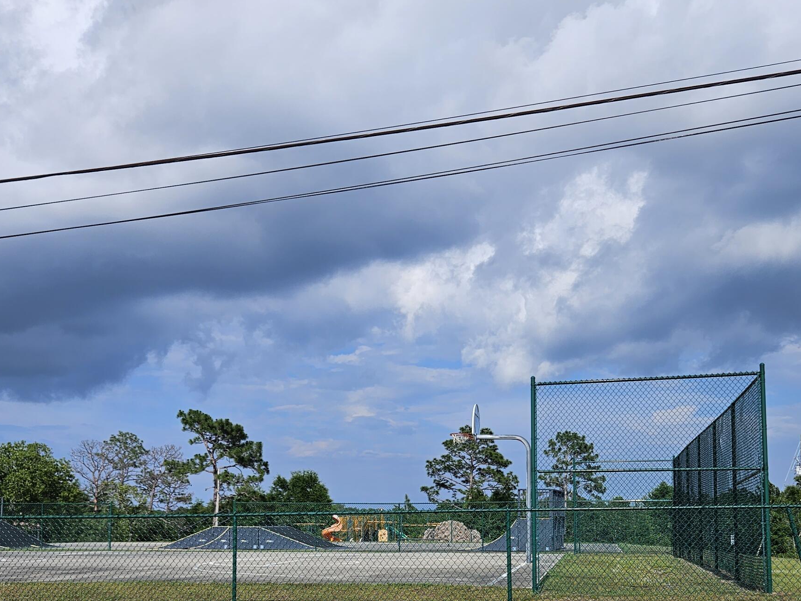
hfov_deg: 46.8
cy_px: 466
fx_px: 926
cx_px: 416
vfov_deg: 35.0
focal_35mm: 40
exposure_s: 1/3521
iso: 25
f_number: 1.8
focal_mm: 5.4
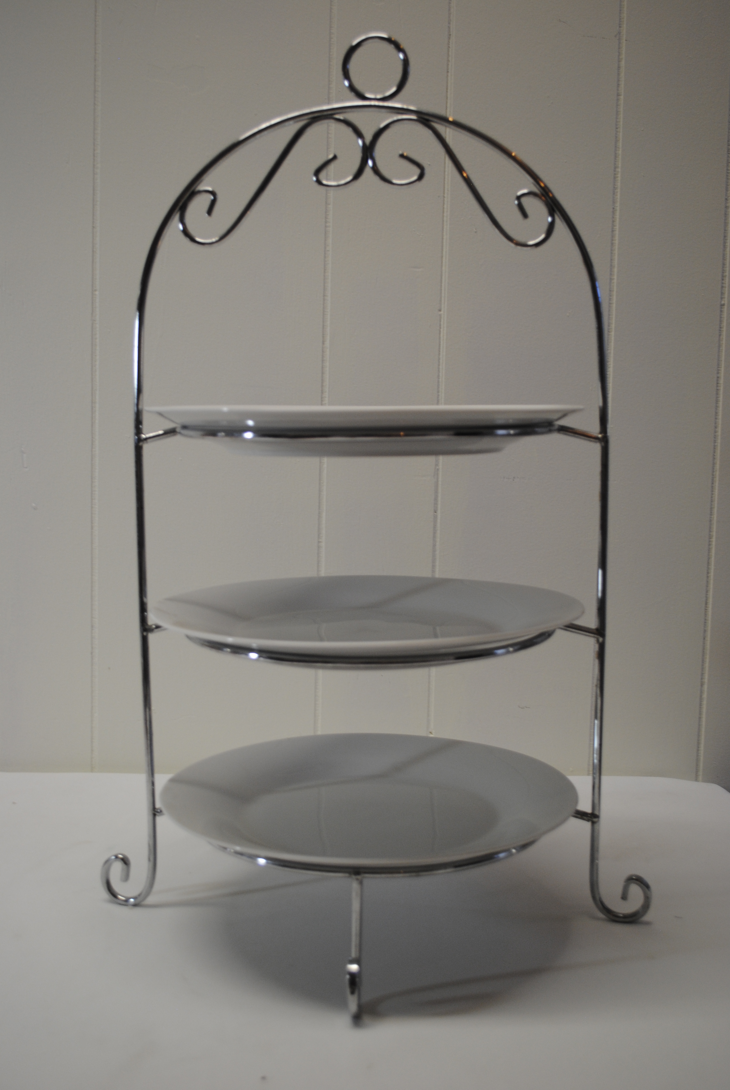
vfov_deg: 49.5
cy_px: 545
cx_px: 365
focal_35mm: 39
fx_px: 1183
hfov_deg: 34.3
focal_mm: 26
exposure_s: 1/40
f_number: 4.2
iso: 200
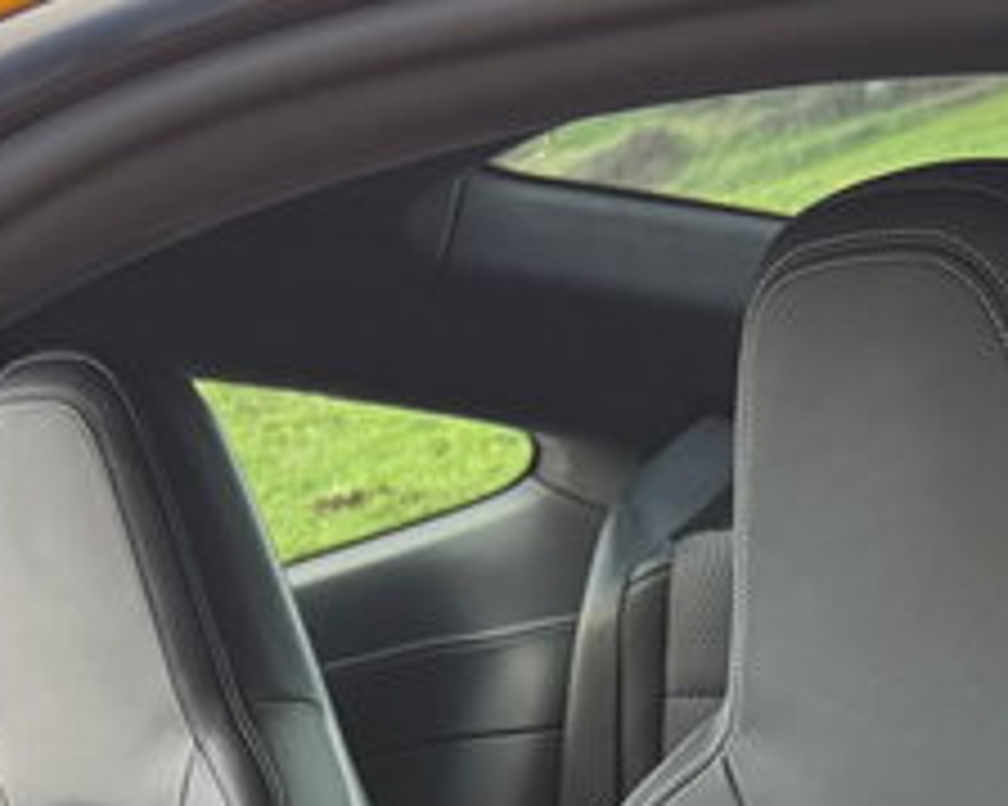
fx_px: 3191
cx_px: 400
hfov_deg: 17.9
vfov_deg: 12.8
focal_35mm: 107
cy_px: 1549
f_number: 1.78
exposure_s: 1/314
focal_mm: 6.76
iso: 100
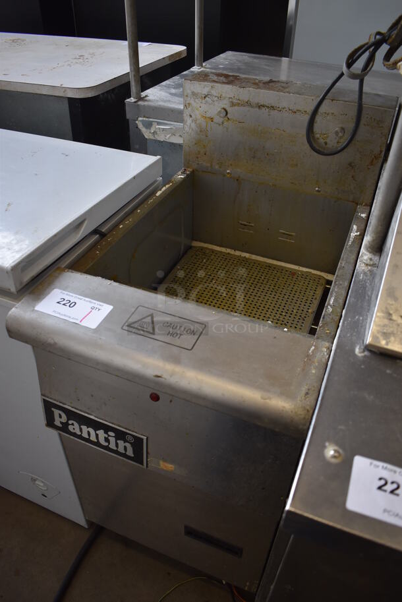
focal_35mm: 27
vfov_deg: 67.3
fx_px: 452
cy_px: 301
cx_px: 201
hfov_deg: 48.0
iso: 450
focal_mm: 18
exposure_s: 1/250
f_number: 3.5
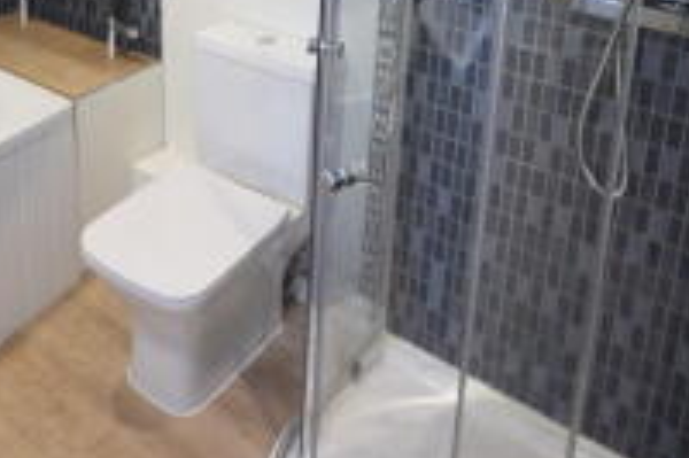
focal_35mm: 39
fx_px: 749
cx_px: 227
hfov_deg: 48.5
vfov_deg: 30.2
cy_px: -57
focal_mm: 11
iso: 560
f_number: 4.2
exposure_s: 1/60
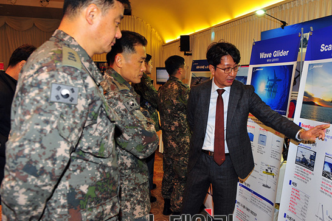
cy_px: 118
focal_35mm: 34
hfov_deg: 55.6
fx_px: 313
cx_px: 190
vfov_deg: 38.8
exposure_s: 1/60
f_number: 5
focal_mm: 29
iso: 640
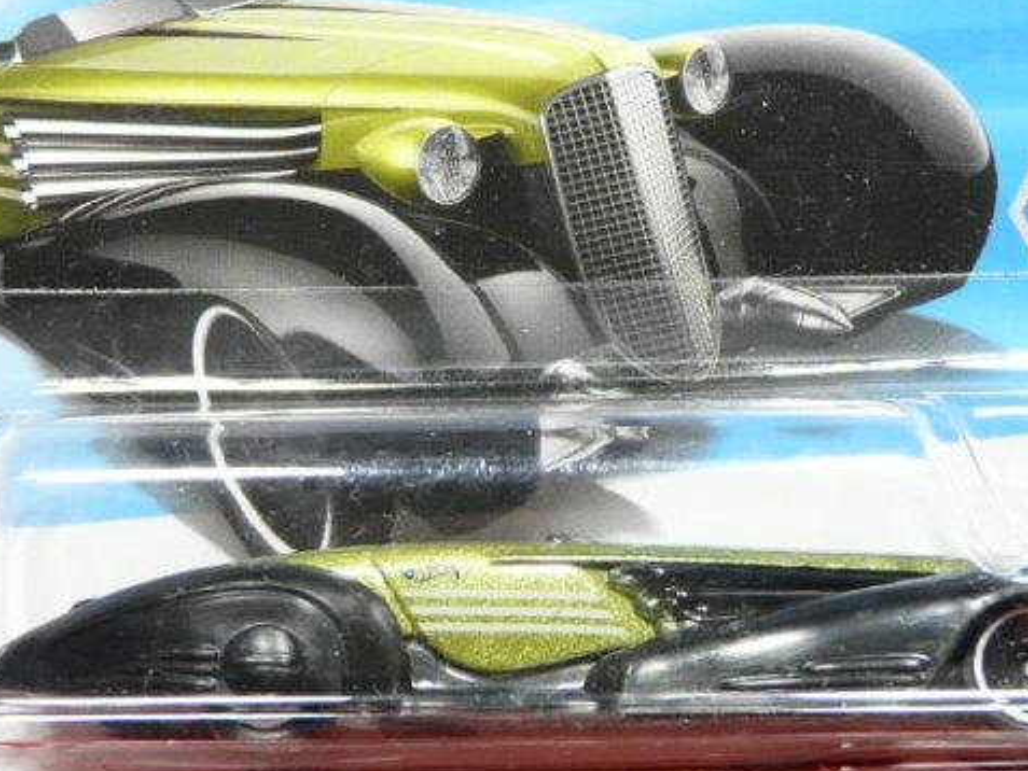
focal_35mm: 166
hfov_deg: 11.9
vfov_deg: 8.9
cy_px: 459
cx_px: 580
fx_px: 4931
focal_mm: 13.6
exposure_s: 1/40
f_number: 3.6
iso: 200
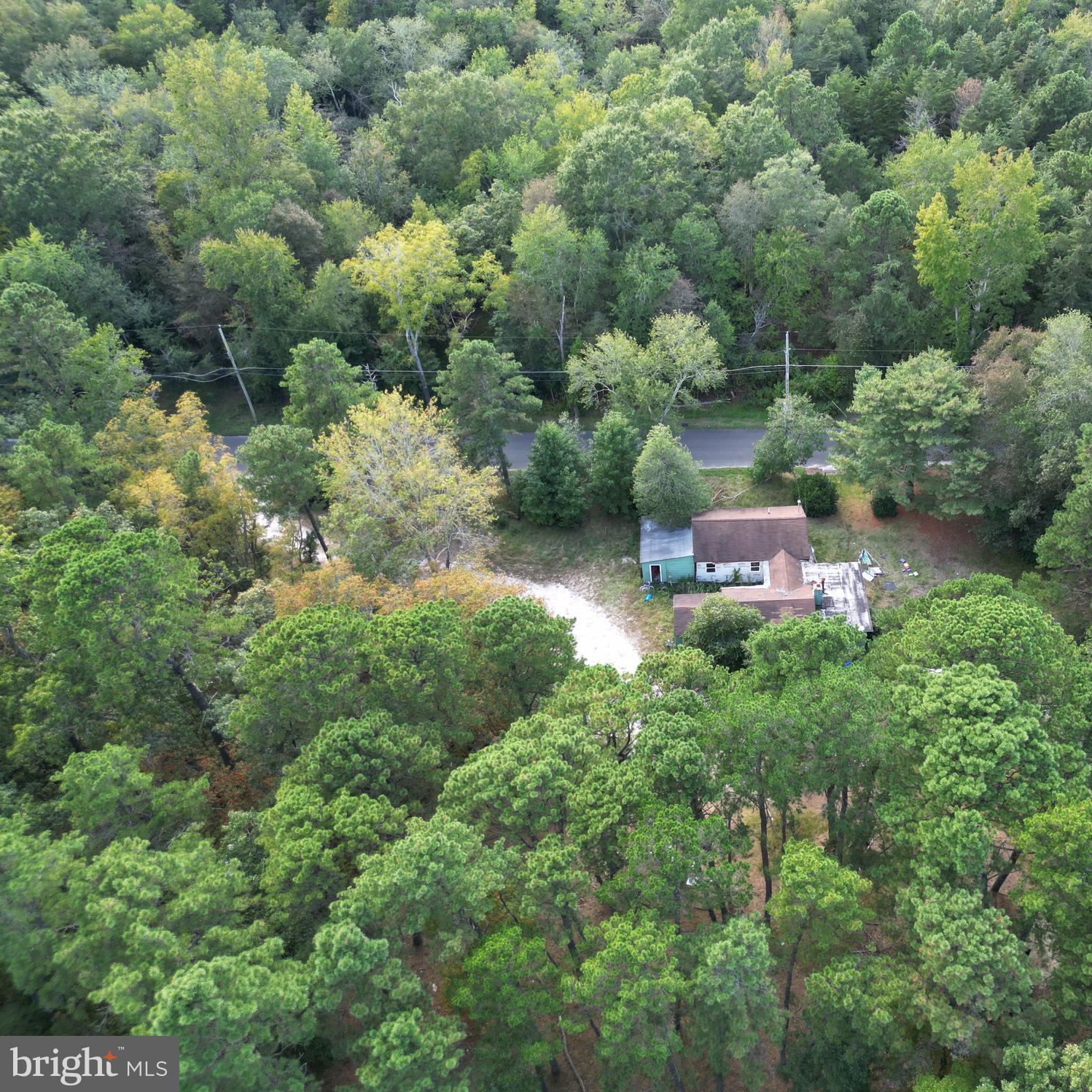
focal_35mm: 29
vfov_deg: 55.6
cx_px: 744
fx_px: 1035
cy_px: 536
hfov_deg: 54.3
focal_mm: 6.72
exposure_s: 1/200
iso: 100
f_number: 1.7
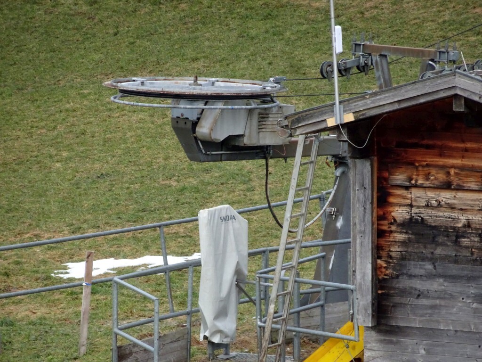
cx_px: 241
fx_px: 5751
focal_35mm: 413
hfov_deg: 4.8
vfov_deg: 3.6
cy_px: 181
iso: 500
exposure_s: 1/250
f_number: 6.3
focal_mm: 70.55
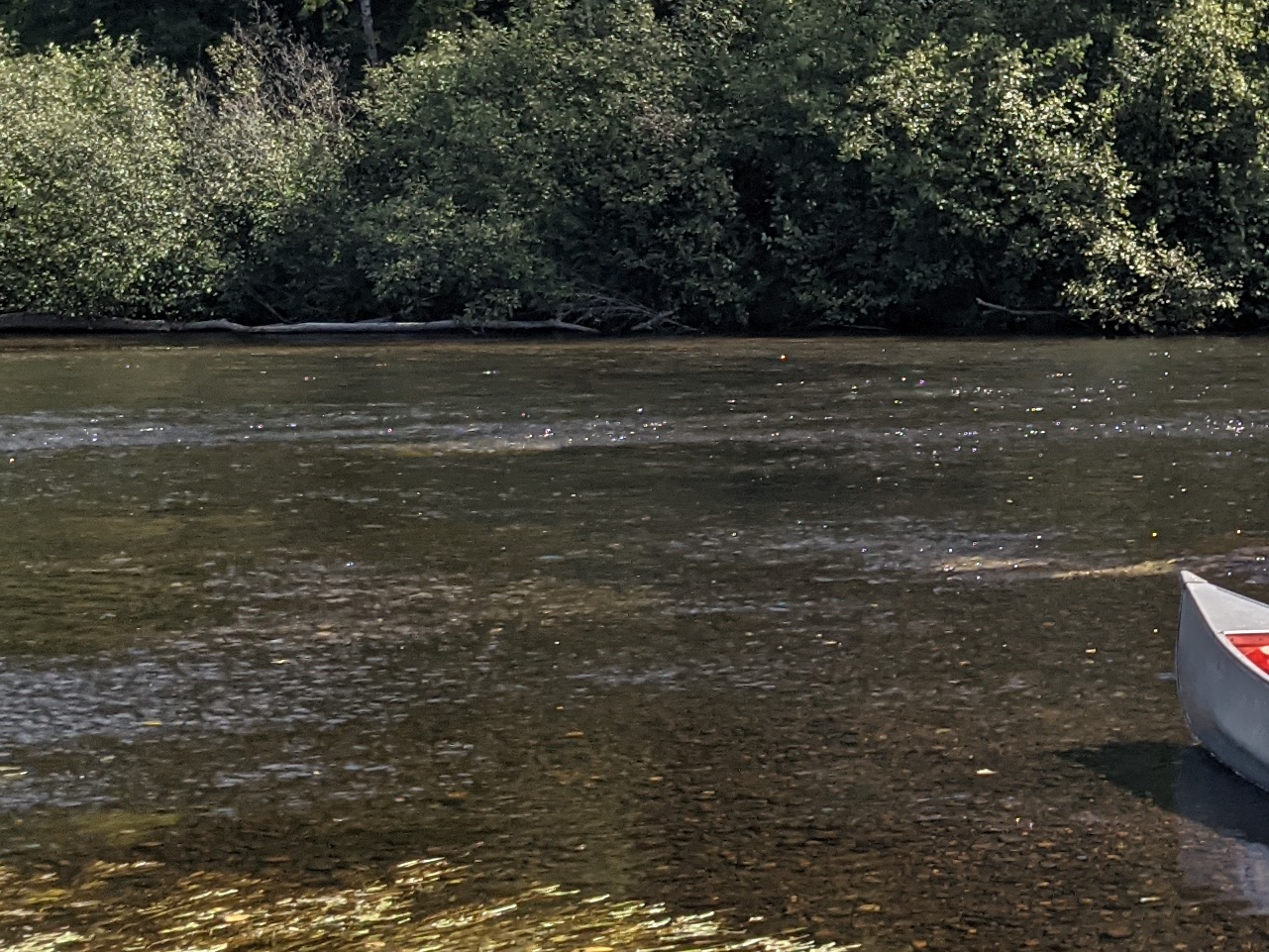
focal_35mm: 85
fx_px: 3116
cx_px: 1405
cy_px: 159
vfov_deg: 17.2
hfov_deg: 21.8
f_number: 1.73
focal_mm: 4.38
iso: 52
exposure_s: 1/2933
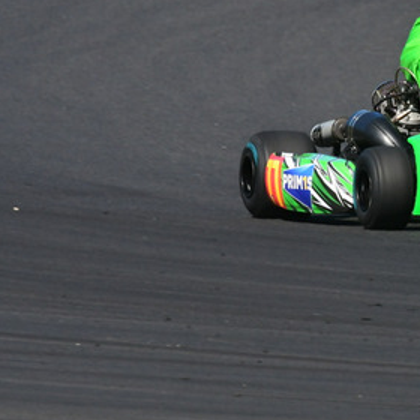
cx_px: 598
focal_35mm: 1640
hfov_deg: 1.1
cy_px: 34
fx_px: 22512
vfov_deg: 1.1
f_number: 11
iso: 500
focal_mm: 450
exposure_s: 1/640
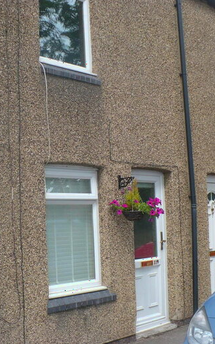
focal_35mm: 53
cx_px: 66
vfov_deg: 38.2
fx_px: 497
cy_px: 171
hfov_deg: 24.3
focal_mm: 6.1
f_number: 2.8
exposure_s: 1/500
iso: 100
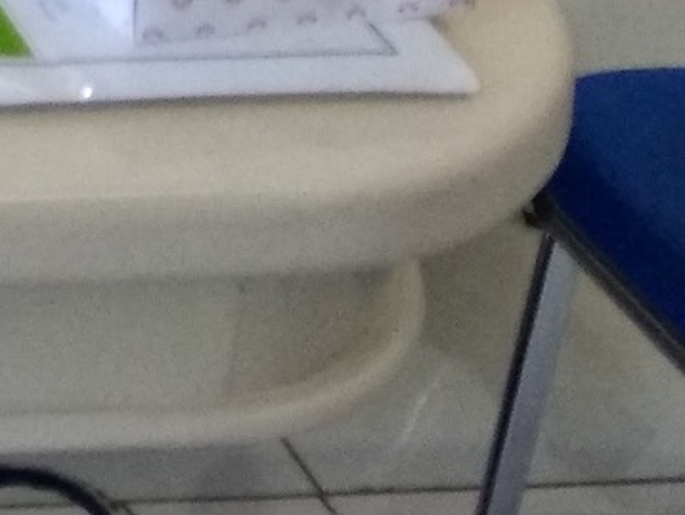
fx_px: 2416
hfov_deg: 11.9
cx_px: -1108
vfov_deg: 9.9
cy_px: -913
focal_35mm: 122
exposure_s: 1/25
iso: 400
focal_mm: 3.57
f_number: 2
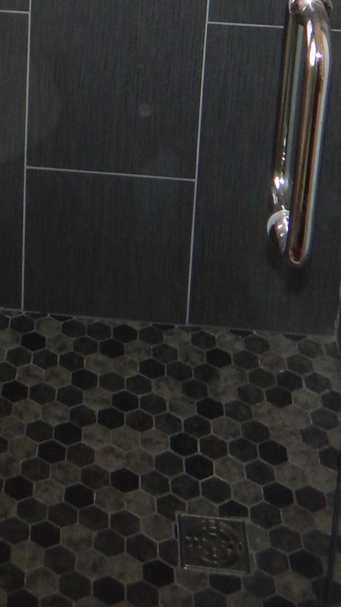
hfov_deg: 16.3
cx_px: -22
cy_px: -137
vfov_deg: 26.0
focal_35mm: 72
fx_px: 1157
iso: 200
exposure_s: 1/30
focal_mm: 4.3
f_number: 2.8
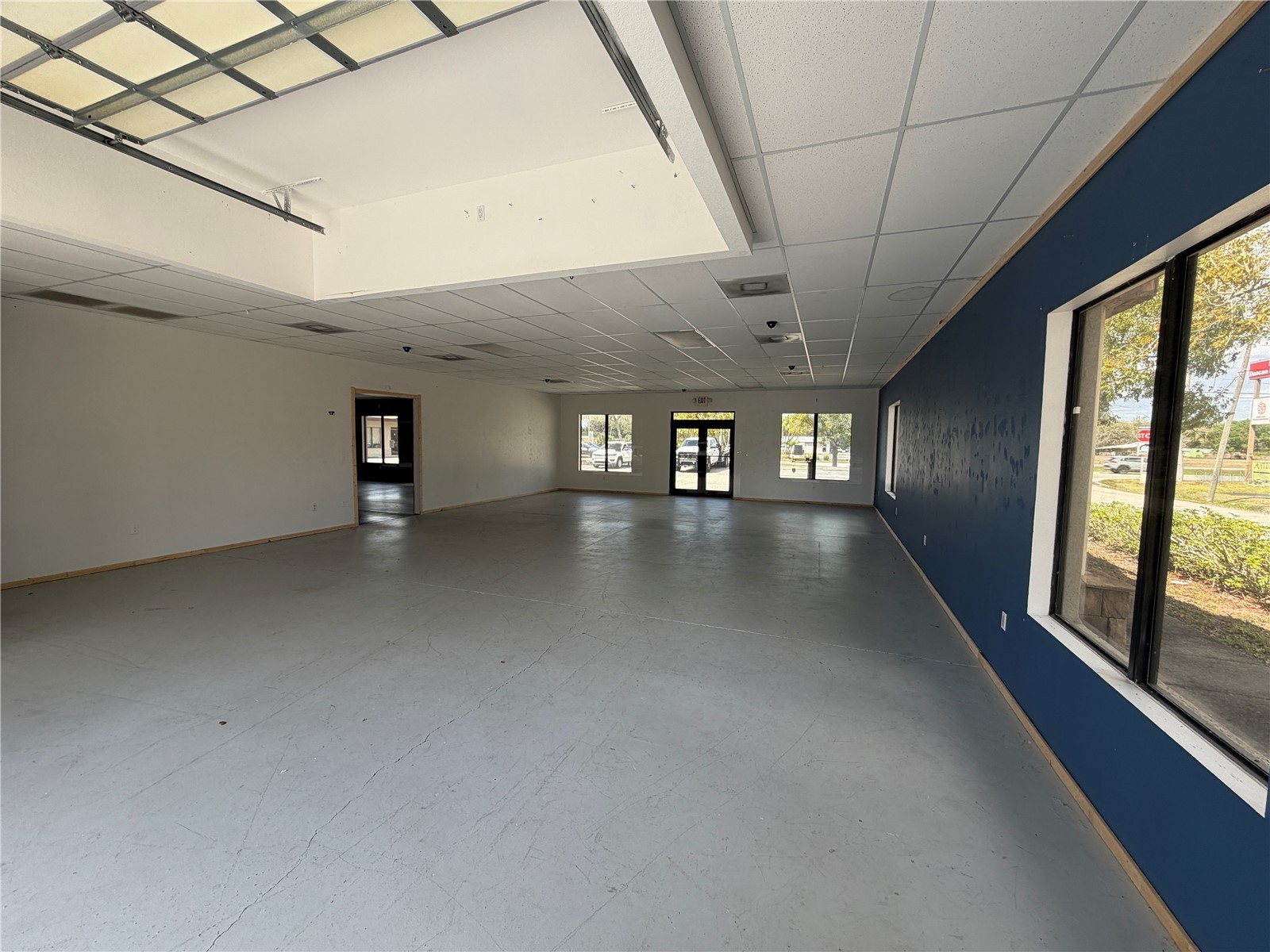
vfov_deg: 85.7
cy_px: 476
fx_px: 514
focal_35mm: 14
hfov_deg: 102.1
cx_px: 635
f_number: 2.2
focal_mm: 2.22
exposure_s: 1/174
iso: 40
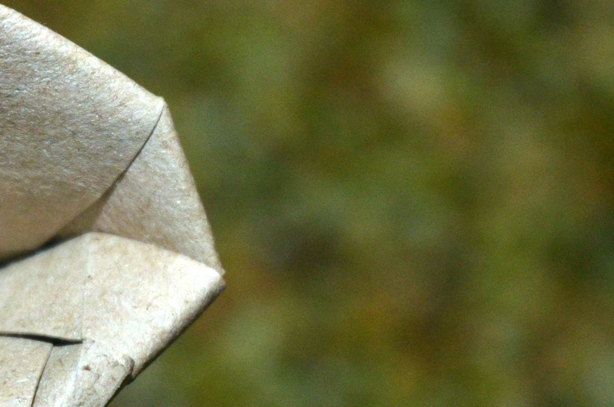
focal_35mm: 248
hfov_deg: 8.3
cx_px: -19
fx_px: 4221
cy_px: 245
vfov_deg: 5.5
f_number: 4.5
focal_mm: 52
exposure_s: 1/60
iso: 560
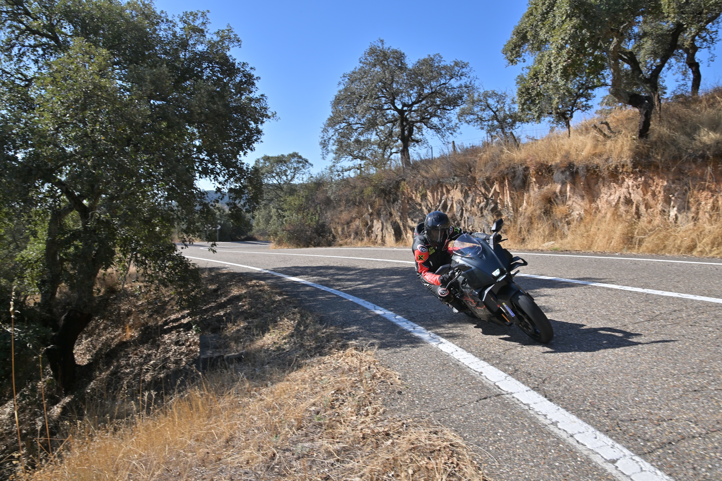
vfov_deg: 49.6
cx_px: 361
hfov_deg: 69.4
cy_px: 240
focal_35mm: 26
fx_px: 521
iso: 200
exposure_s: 1/500
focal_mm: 26
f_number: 9
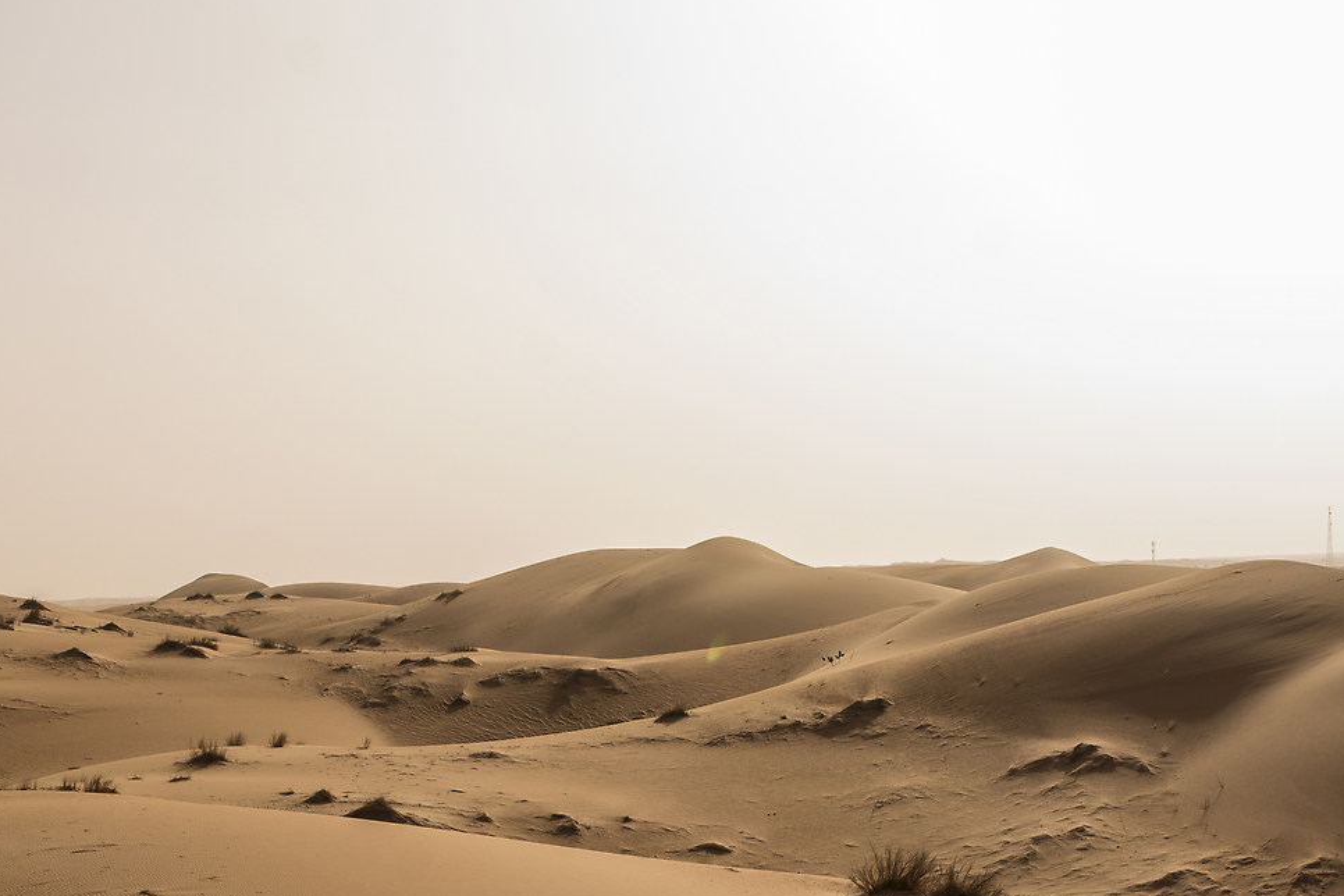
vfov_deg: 15.2
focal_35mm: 87
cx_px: 505
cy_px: 1039
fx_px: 3248
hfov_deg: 23.3
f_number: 8
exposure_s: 1/400
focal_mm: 35
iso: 100
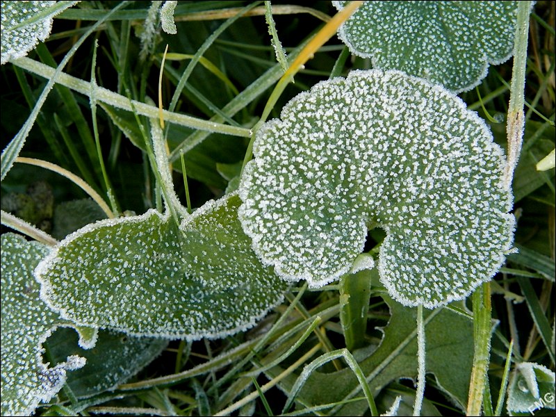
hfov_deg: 23.8
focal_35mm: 82
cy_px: 208
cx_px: 278
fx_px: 1317
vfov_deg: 18.0
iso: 200
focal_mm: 14.6
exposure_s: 1/40
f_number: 4.2
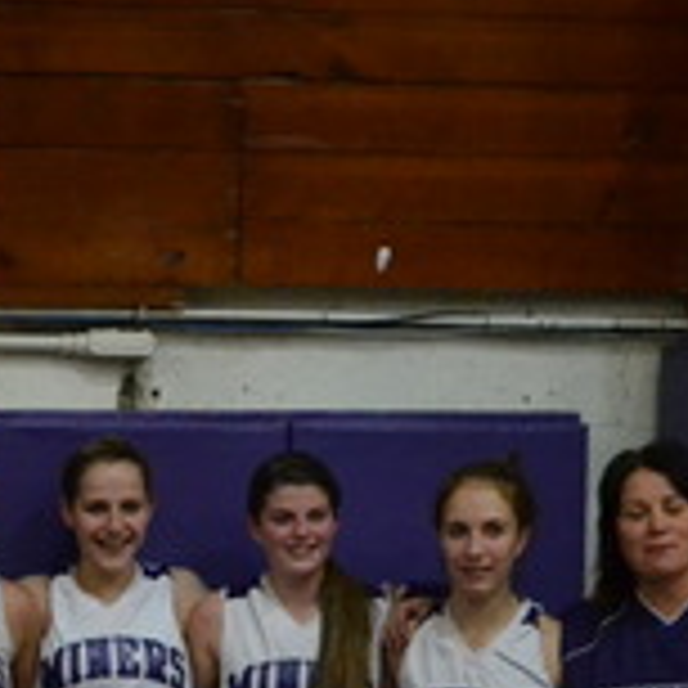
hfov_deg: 13.8
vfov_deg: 13.6
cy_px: 924
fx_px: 2761
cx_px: -139
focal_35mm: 123
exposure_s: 1/500
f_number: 3.8
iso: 3200
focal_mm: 23
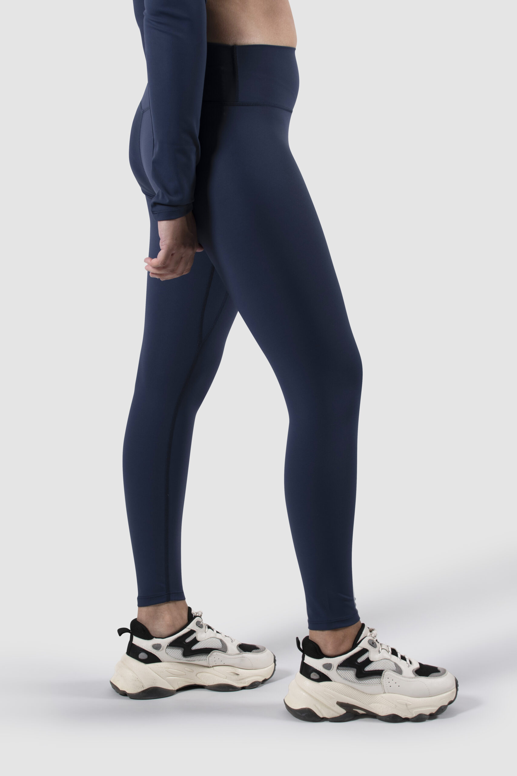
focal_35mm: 84
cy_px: 388
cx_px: 258
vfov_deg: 24.2
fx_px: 1809
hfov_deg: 16.3
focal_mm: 56
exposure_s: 1/250
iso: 100
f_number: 9
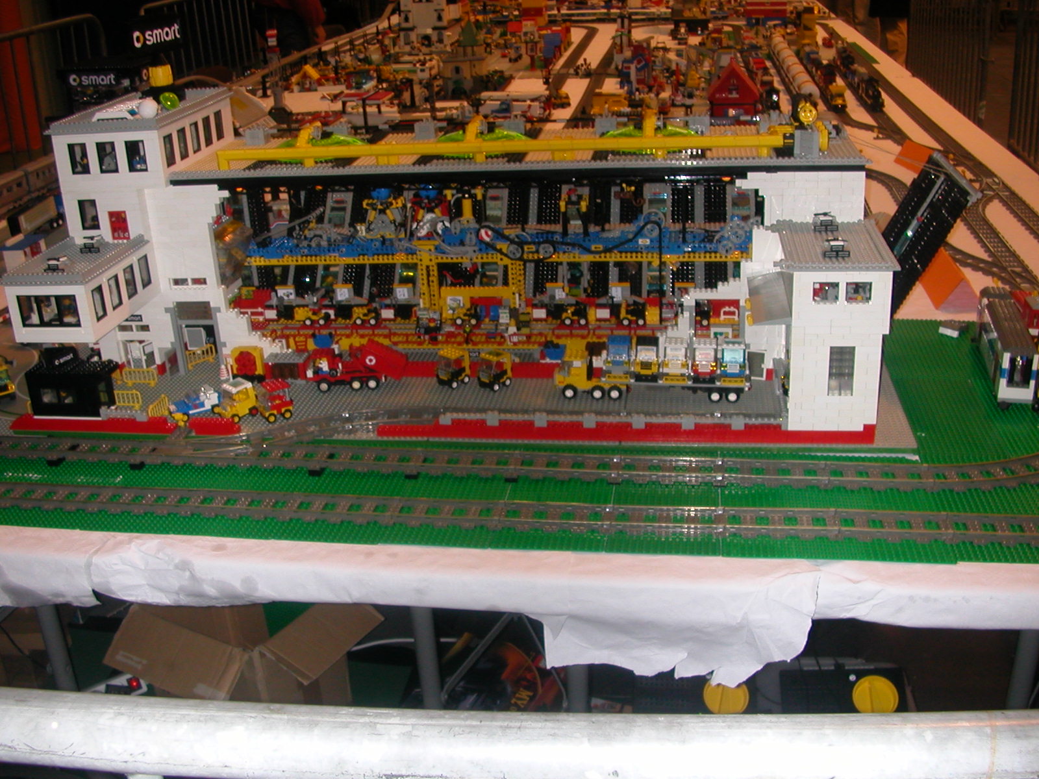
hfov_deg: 50.1
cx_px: 520
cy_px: 390
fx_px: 1111
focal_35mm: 37
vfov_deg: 38.7
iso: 100
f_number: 2.7
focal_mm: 5.6
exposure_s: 1/59.9
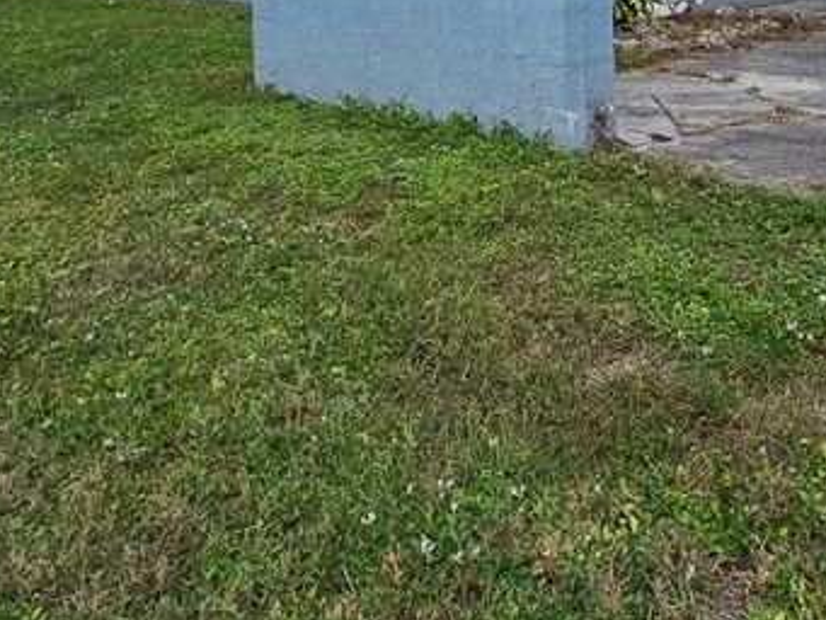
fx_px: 931
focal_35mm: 39
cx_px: 555
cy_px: -107
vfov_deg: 31.4
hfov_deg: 47.0
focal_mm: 2.2
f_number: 2.2
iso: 50
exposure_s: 1/2145
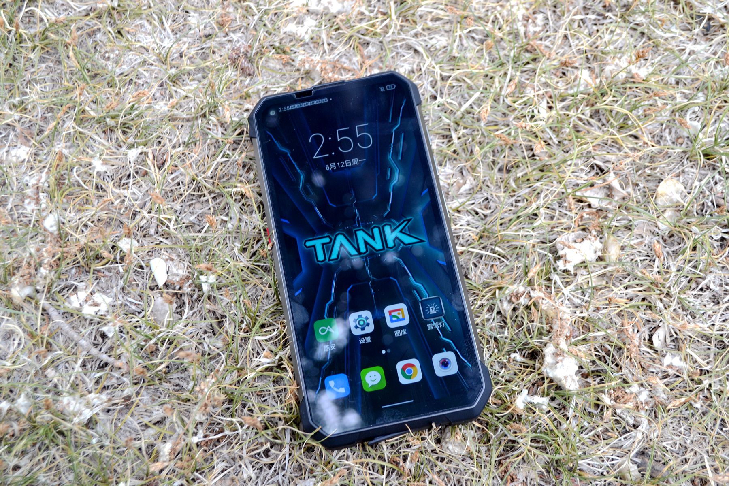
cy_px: 243
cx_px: 364
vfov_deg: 28.1
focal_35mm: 48
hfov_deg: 41.1
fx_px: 972
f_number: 5.6
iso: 220
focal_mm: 32
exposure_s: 1/125
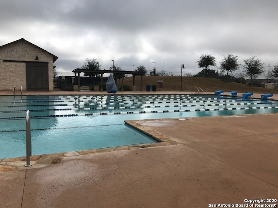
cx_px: 139
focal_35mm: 28
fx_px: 225
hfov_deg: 63.4
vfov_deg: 49.7
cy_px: 104
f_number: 1.8
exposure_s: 1/3831
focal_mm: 3.99
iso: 20
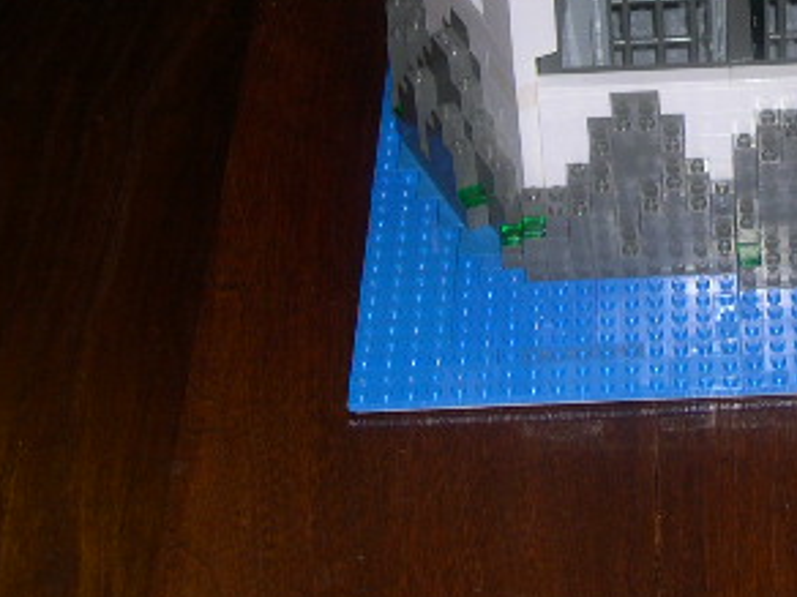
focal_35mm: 114
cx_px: 846
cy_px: -41
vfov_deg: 12.8
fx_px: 2625
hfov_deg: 16.8
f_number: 3.2
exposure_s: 1/60
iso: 100
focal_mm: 11.1
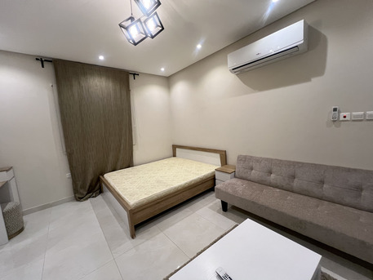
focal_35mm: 13
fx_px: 140
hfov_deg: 106.2
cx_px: 186
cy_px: 140
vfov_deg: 89.9
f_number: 1.8
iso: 125
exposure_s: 1/50
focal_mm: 1.57
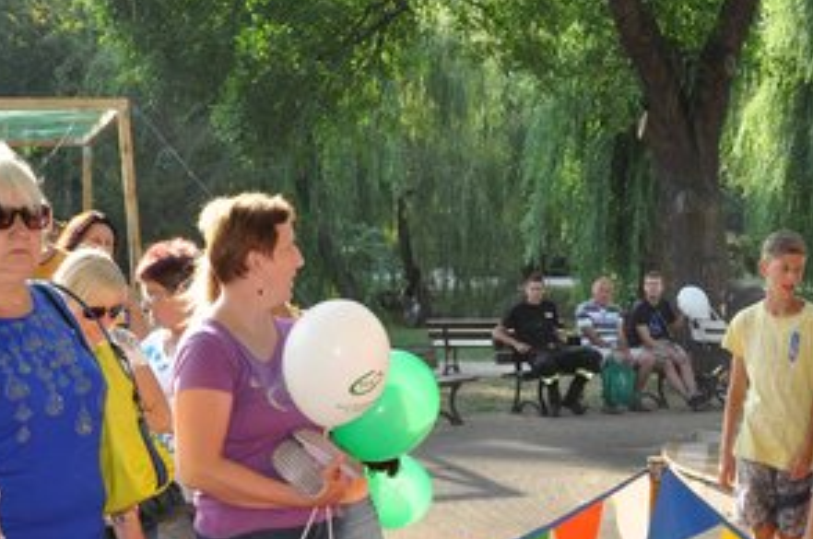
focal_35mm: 73
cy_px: 589
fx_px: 1646
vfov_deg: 18.0
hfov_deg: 27.6
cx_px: 509
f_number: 13
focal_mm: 22
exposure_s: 1/200
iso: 640
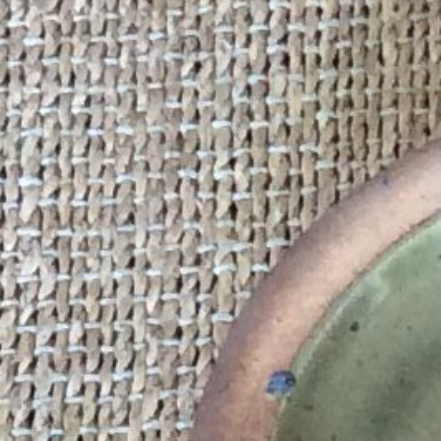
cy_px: 1167
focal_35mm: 275
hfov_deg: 6.1
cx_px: 1036
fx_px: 3964
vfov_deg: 6.0
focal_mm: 3.3
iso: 125
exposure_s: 1/25
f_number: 2.4
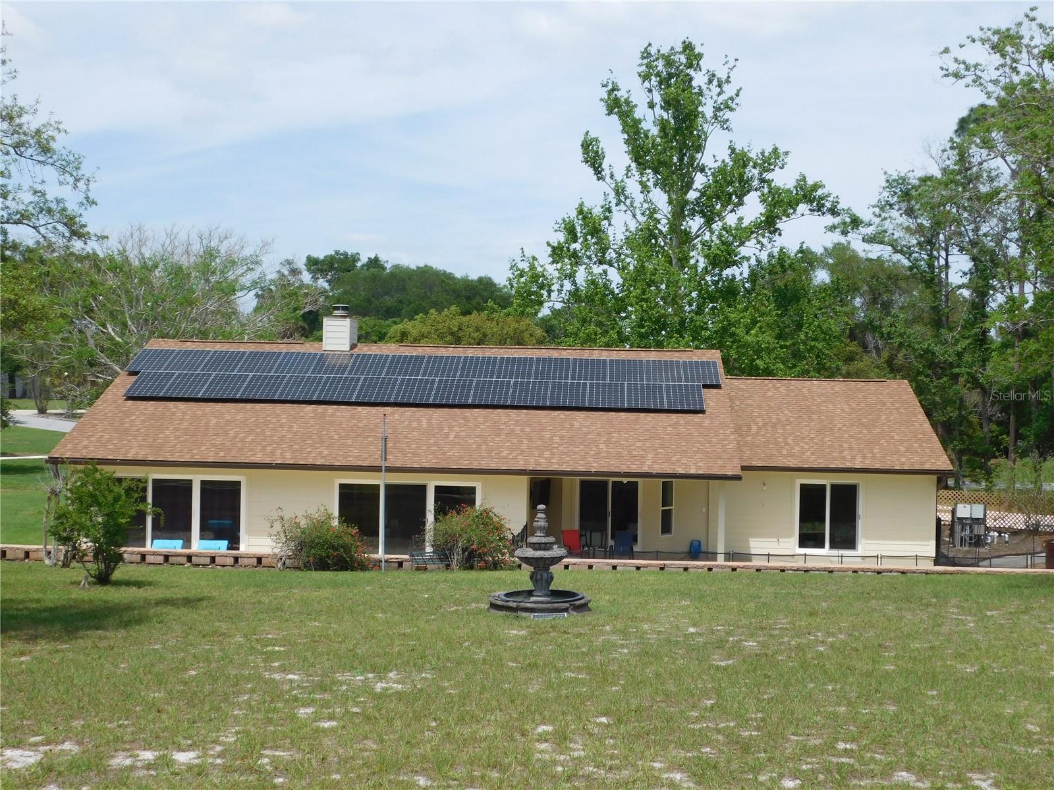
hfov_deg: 42.1
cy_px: 395
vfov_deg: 32.2
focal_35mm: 45
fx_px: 1370
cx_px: 527
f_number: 3.7
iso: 125
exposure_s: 1/1250
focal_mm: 8
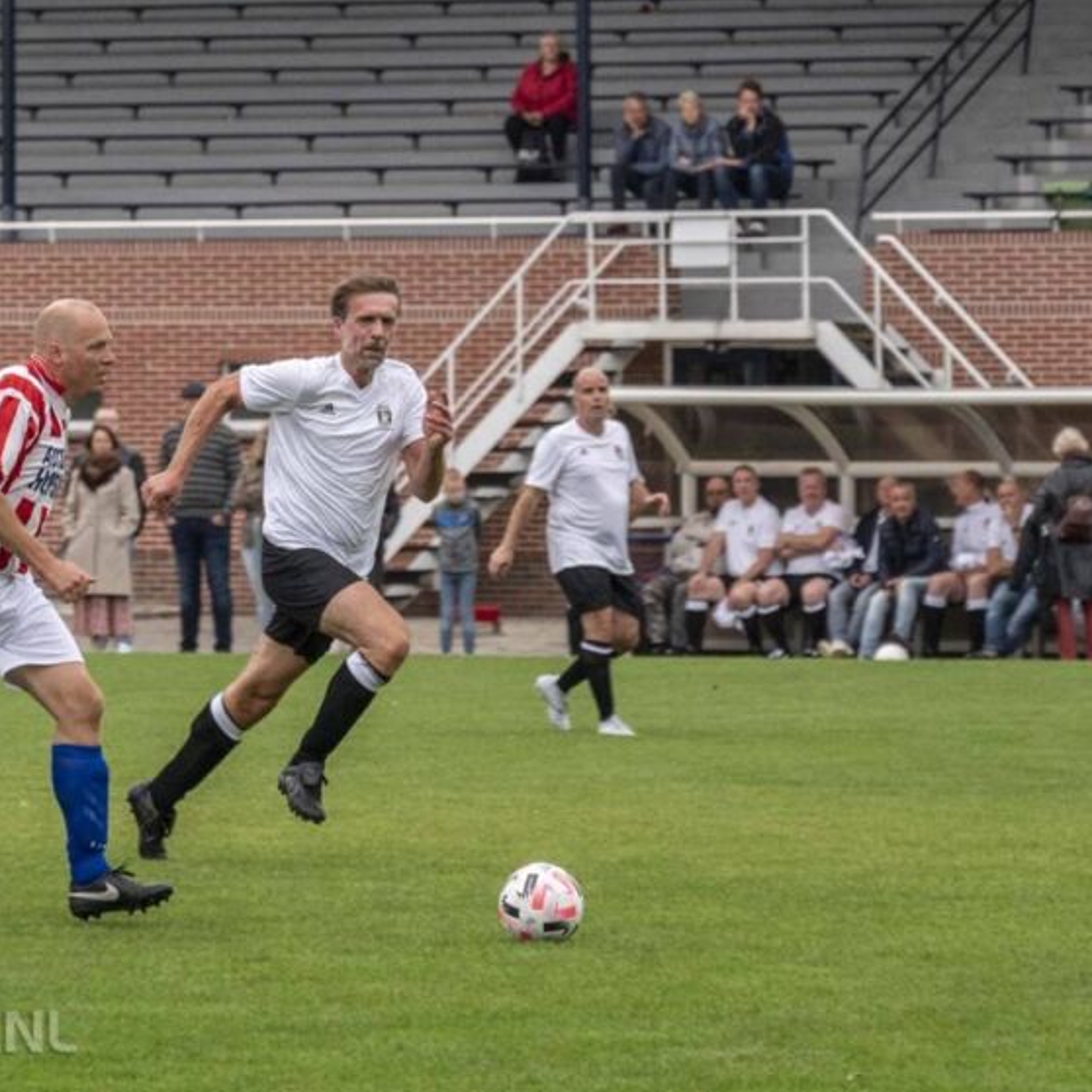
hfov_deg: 9.4
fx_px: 6638
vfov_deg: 9.4
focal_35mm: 186
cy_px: 544
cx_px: 320
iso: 2500
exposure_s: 1/800
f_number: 6.3
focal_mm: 145
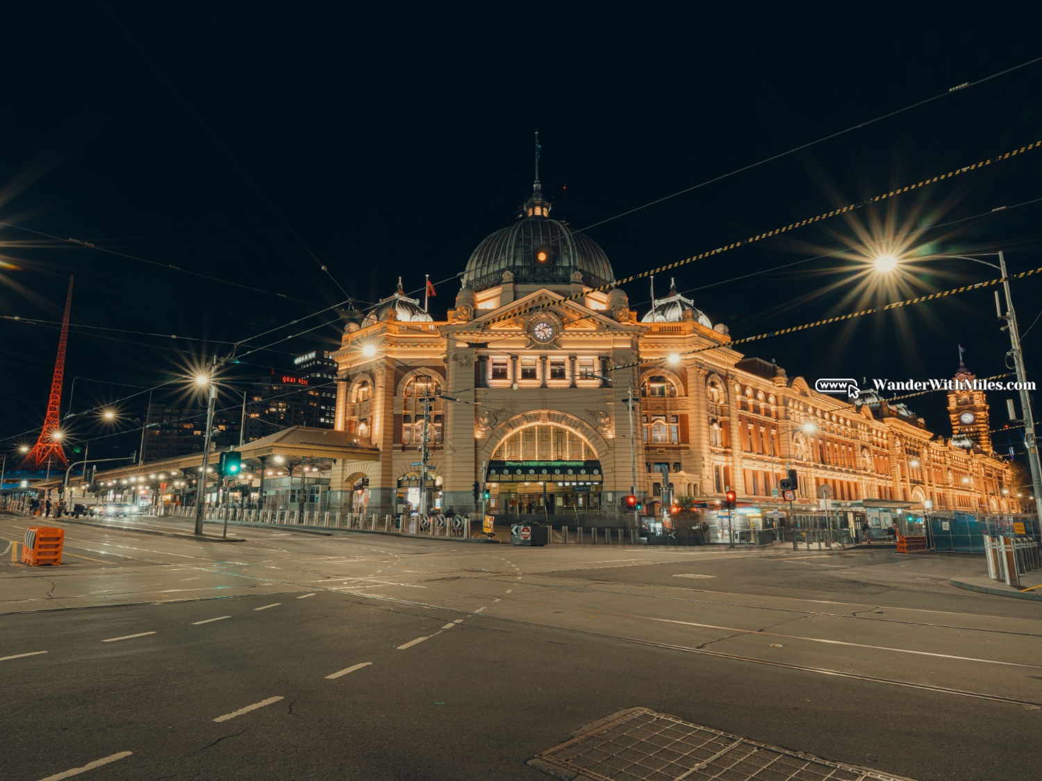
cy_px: 390
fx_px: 632
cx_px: 521
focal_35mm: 21
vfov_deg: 63.4
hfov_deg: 79.0
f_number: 22
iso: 160
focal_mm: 26.7
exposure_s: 10
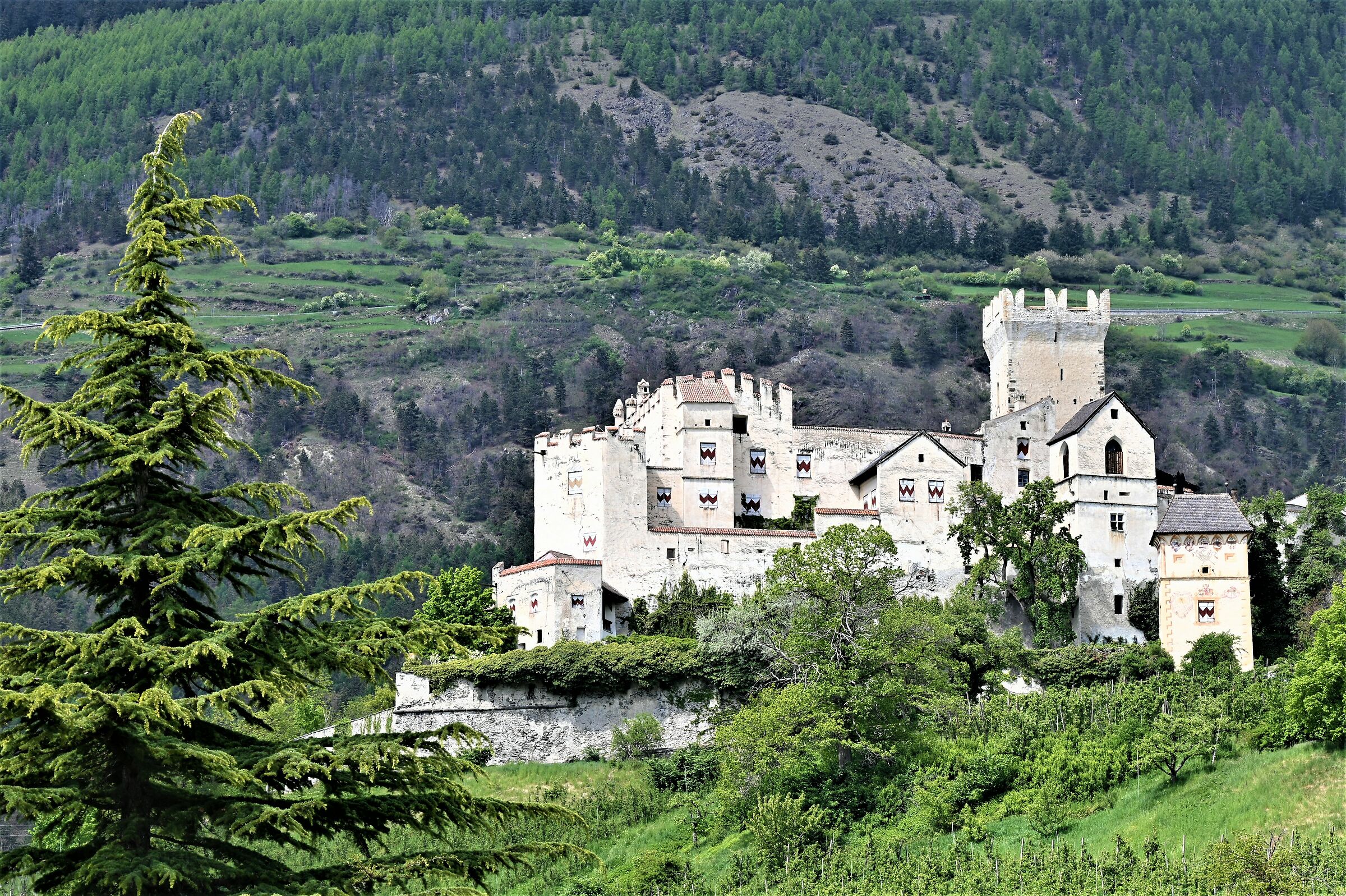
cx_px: 673
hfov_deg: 14.7
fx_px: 5231
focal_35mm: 140
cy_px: 448
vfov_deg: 9.8
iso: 100
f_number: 8
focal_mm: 140
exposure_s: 1/160
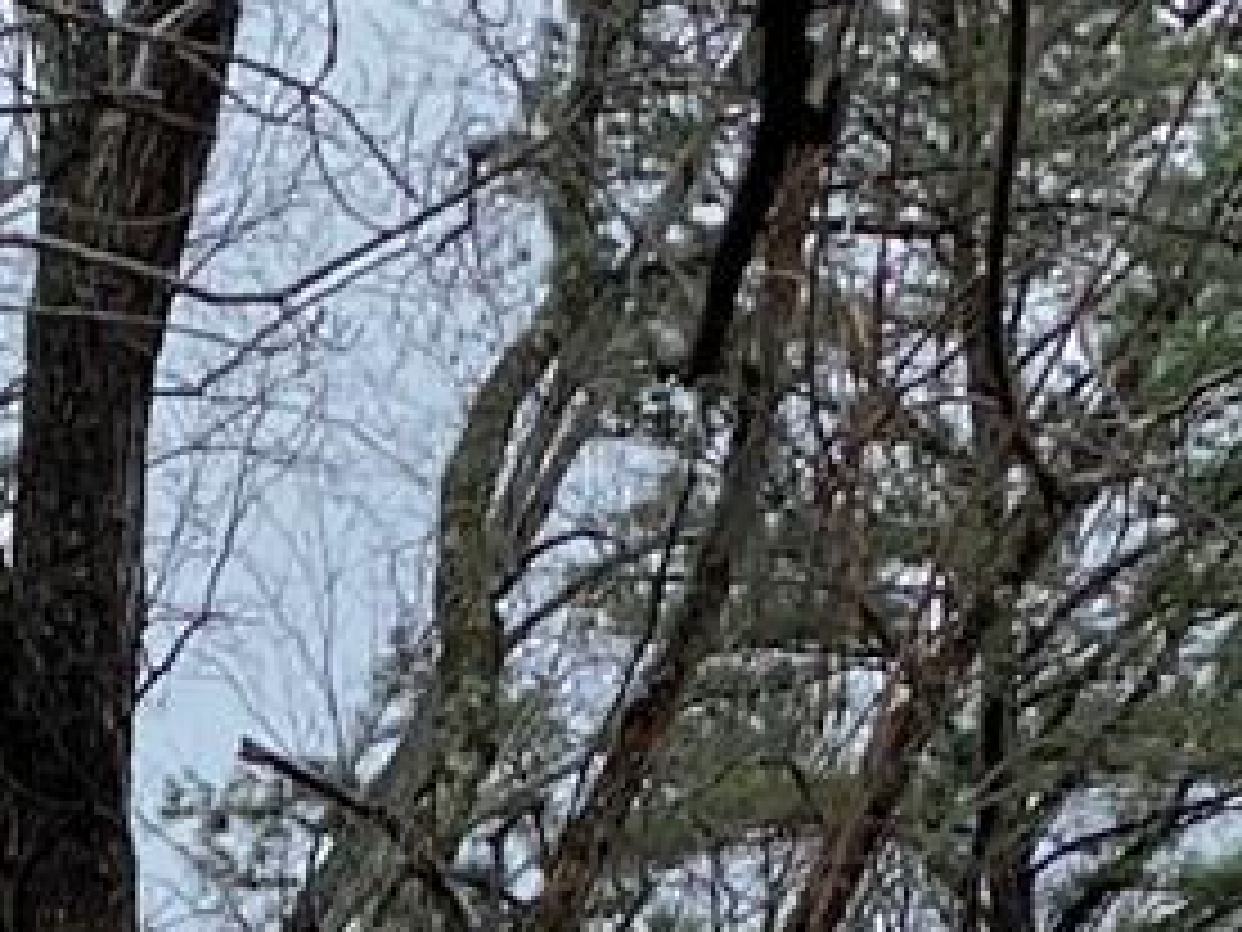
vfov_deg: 7.3
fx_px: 6925
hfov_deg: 10.2
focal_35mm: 193
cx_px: 324
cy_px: 2116
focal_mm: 4.25
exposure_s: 1/934
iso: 32
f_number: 1.8
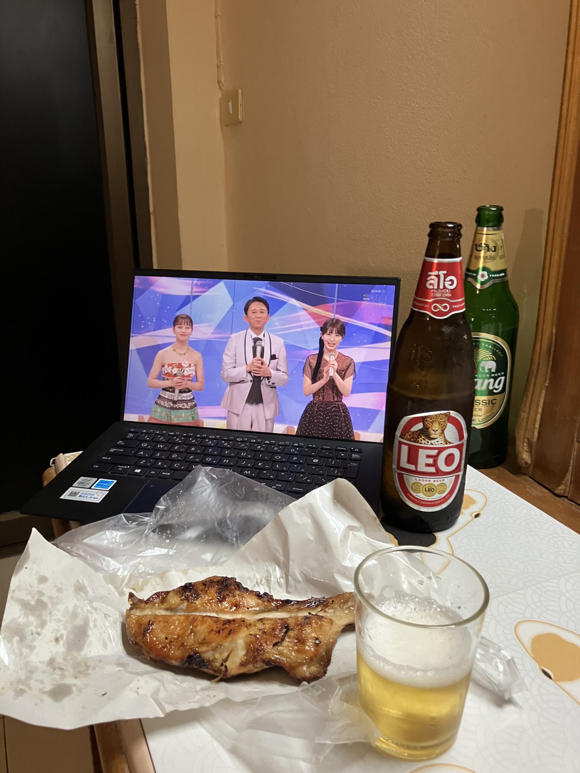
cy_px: 386
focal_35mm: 28
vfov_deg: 63.4
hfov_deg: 49.7
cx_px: 290
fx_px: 626
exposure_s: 1/50
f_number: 1.8
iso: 250
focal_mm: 3.99
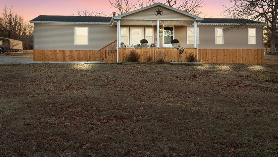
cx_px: 140
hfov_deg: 54.0
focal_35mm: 37
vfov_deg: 31.6
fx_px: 273
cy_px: 44
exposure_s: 1/60
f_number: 13
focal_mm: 29
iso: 500
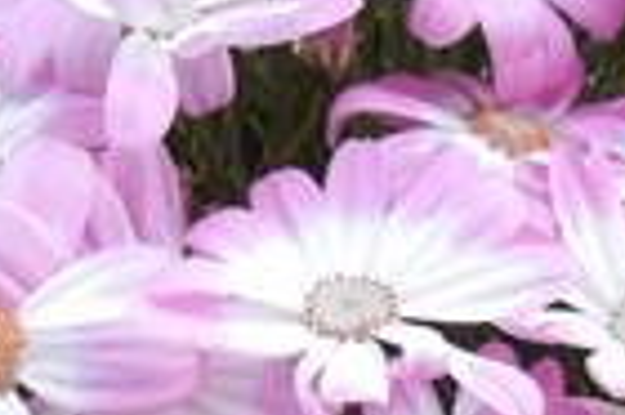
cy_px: 687
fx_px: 1699
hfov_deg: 20.8
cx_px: 388
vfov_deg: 12.9
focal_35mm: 98
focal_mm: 5.4
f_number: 3.5
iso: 160
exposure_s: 1/185
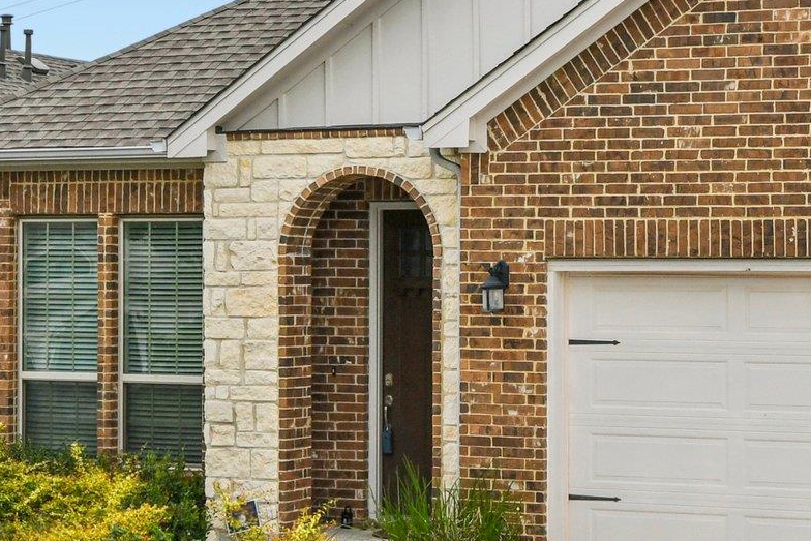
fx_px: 2118
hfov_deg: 21.5
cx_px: 619
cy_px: 249
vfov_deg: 14.6
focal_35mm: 94
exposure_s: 1/1250
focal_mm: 24
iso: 400
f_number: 8
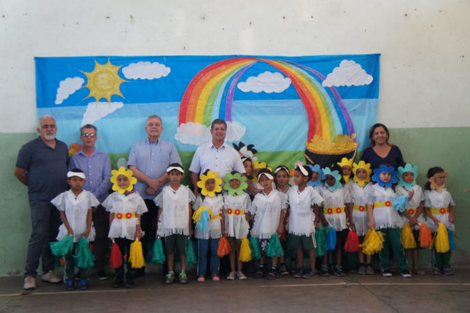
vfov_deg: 29.8
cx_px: 235
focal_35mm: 45
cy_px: 156
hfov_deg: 43.6
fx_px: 587
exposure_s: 1/160
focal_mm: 30
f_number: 4
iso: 800
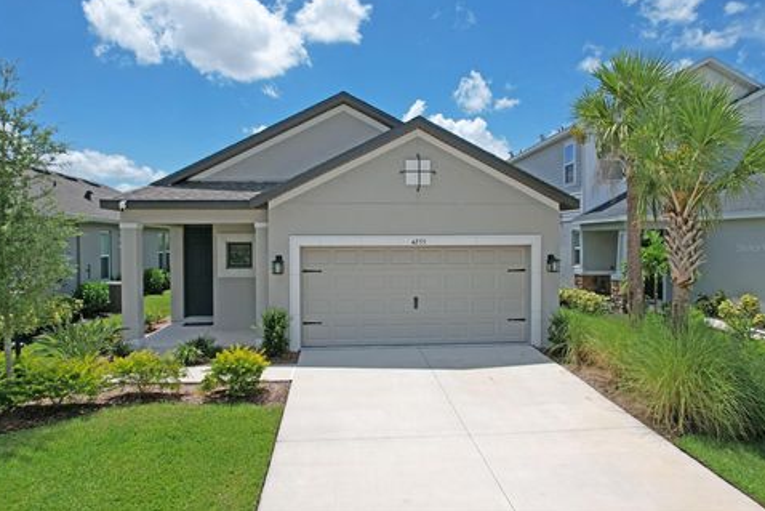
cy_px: 247
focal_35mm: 23
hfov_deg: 76.1
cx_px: 381
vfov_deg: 55.1
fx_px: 489
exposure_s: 1/3000
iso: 100
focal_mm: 8.38
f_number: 2.8
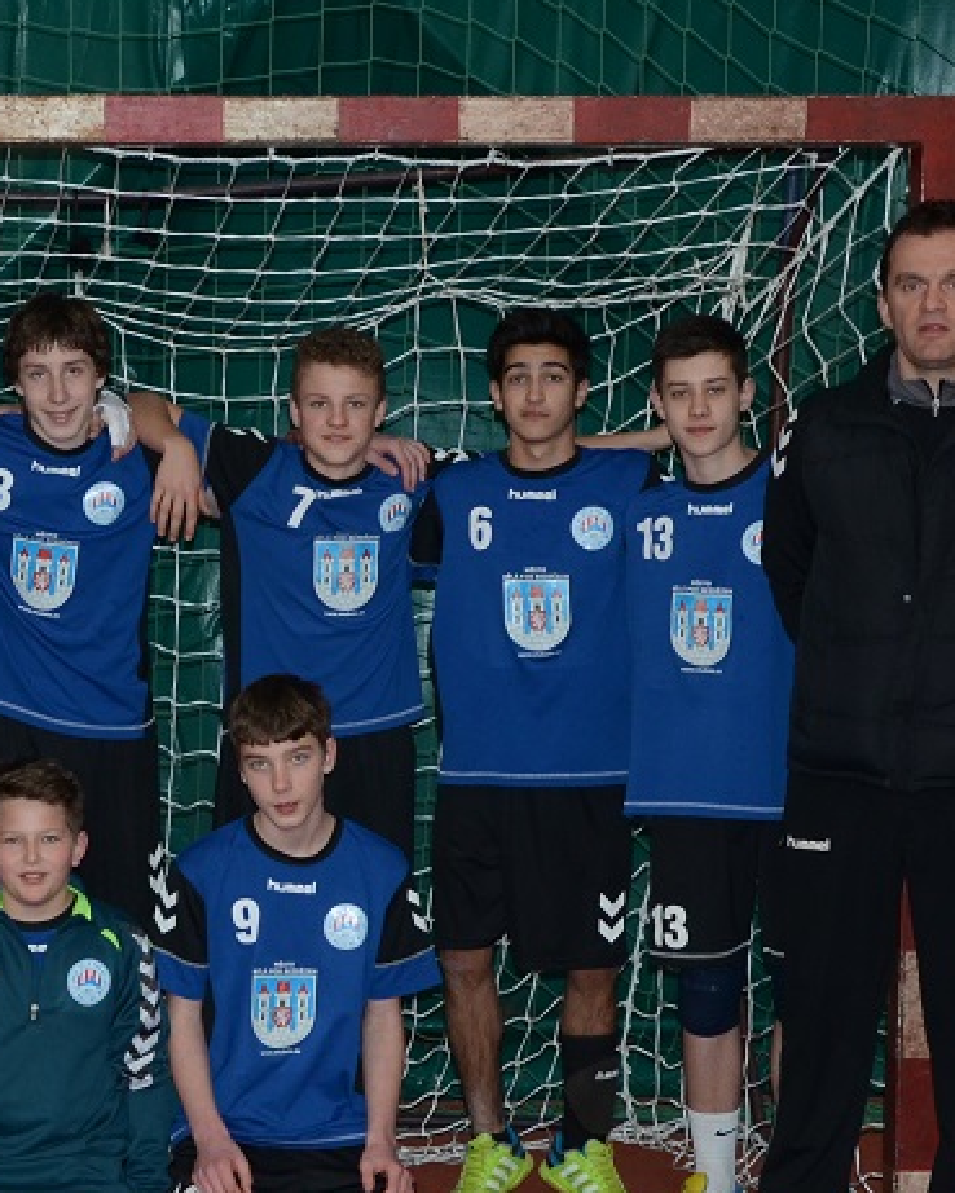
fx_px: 3355
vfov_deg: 20.1
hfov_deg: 16.0
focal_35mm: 95
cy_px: 802
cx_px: 106
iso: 800
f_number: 5.6
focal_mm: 26
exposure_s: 1/160
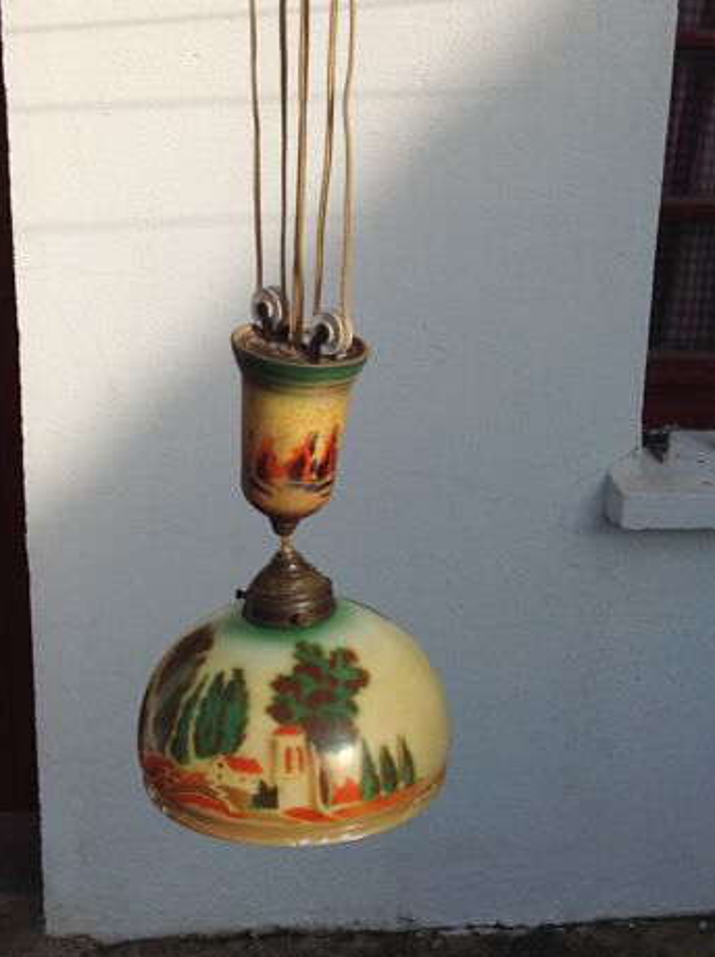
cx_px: 296
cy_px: 337
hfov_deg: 29.6
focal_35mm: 49
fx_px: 1353
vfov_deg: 38.6
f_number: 2.4
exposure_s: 1/2747
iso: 50
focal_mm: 4.28
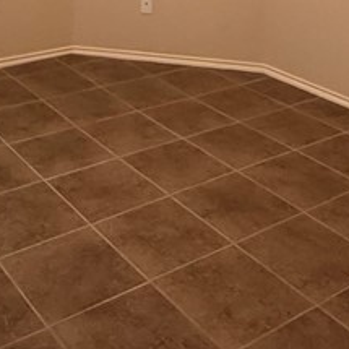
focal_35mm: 59
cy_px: -117
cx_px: 135
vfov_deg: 24.8
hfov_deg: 29.0
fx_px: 673
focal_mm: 2.22
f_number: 2.2
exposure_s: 1/60
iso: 500
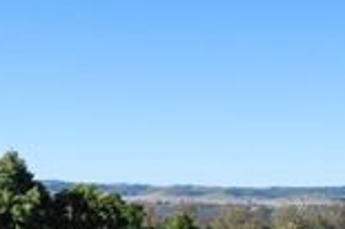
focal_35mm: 82
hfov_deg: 23.6
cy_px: 208
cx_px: -7
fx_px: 785
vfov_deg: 16.4
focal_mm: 18
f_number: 10
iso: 200
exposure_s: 1/200
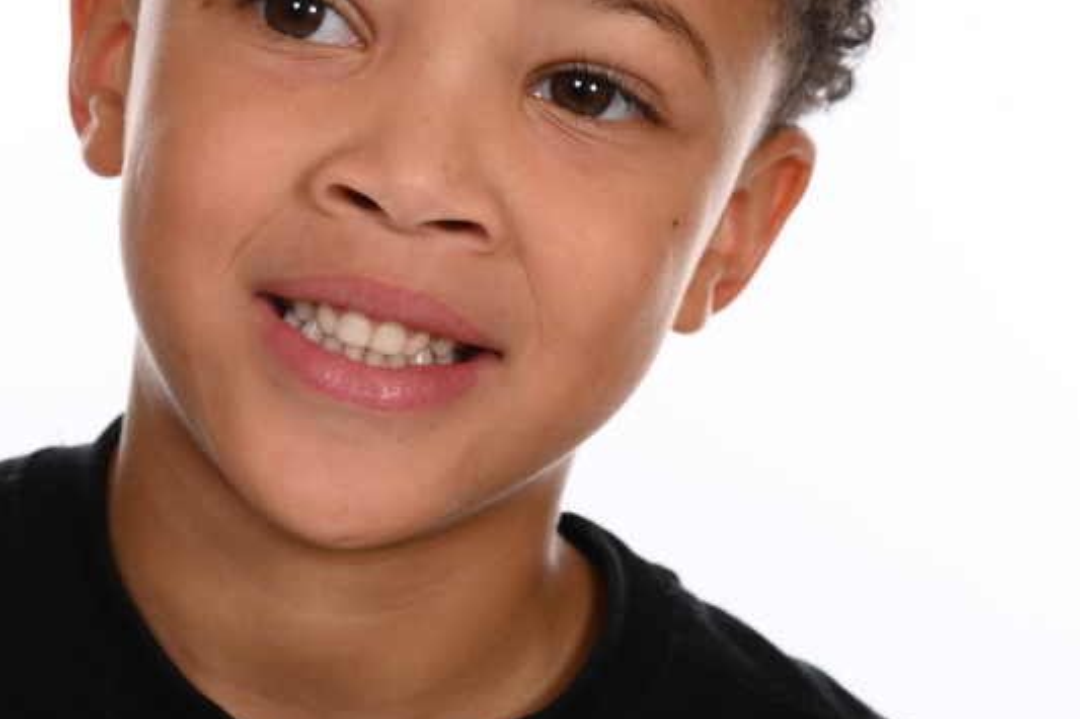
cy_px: 311
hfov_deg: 11.4
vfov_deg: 7.6
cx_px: 413
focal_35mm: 180
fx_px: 5398
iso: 400
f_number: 10
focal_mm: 120
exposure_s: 1/125
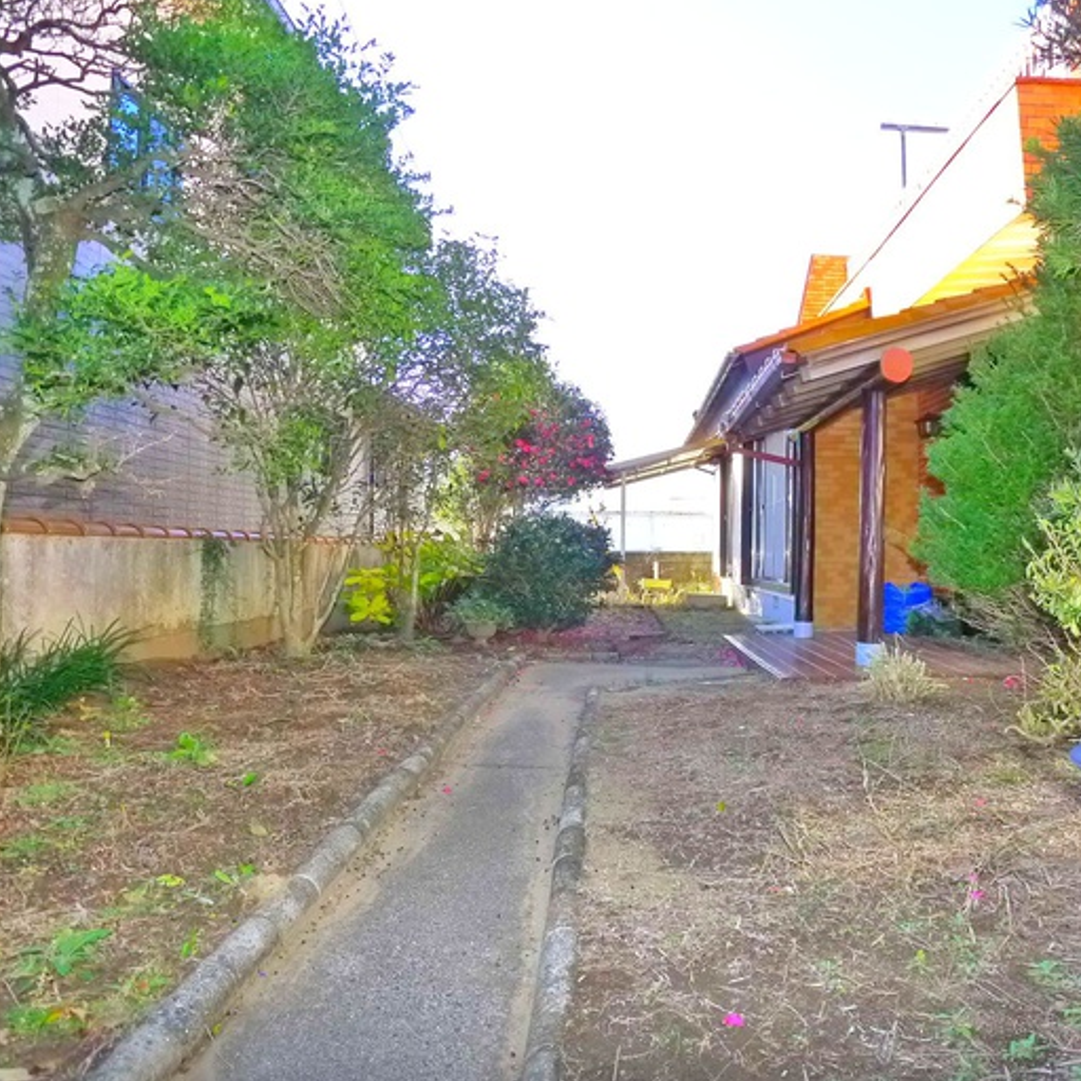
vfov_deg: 55.6
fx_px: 1025
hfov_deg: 55.3
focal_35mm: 29
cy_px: 542
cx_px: 640
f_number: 2.8
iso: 400
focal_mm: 5.1
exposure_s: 1/160
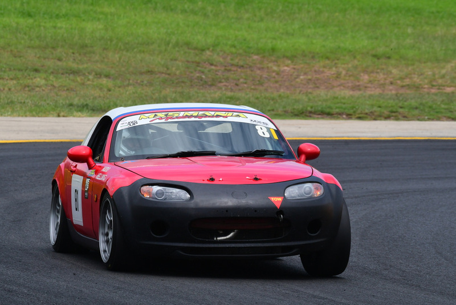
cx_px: 228
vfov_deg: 2.9
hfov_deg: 4.3
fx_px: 6082
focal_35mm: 480
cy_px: 152
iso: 500
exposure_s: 1/640
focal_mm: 320
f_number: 11
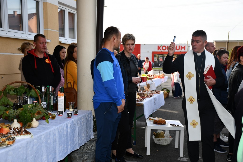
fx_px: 344
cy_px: 81
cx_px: 122
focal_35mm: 51
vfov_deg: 26.5
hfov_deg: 38.9
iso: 110
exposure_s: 1/250
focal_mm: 34
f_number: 4.2
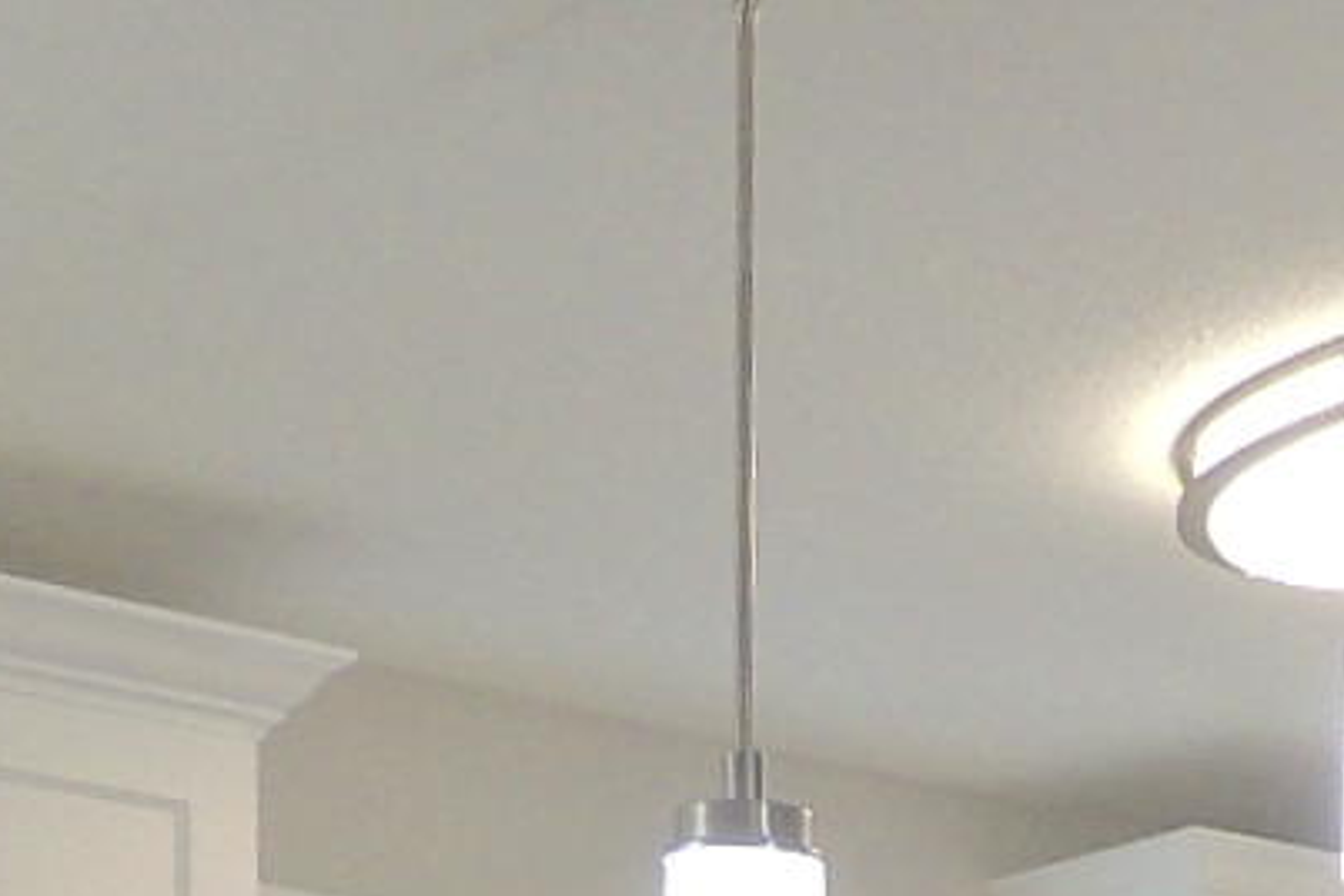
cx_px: 1722
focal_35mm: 141
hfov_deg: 14.0
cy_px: 2337
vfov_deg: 8.6
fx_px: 5264
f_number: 3
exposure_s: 1/60
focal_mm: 4.3
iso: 250
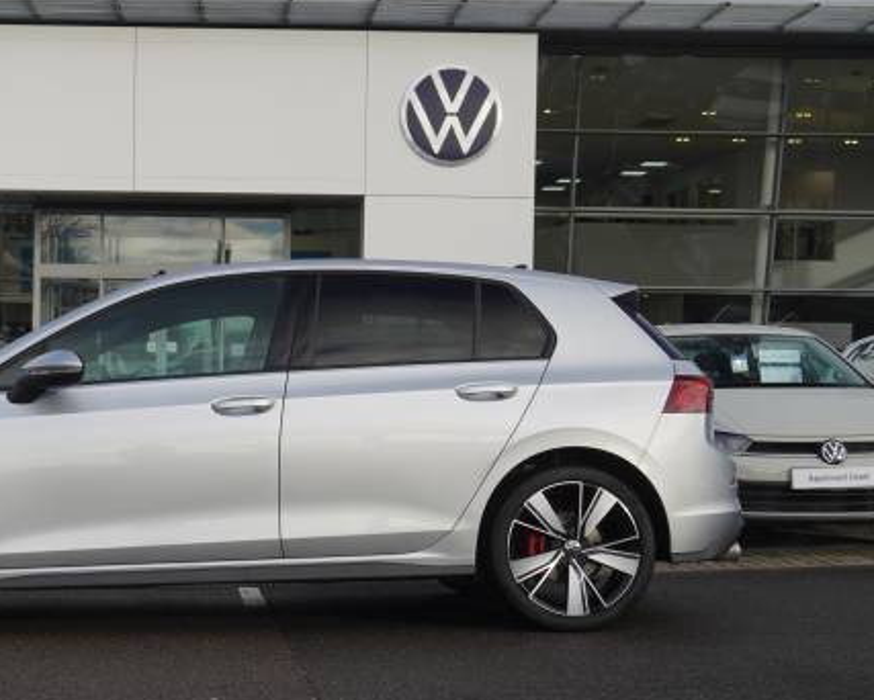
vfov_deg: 25.8
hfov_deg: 31.4
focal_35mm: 59
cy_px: 397
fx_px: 1527
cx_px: 225
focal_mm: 28
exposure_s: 1/125
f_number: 6.3
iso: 100
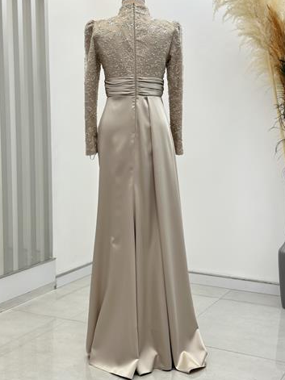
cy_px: 181
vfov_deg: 36.2
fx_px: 582
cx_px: 137
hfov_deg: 27.5
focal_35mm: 53
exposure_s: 1/503
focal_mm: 6.86
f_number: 1.78
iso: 80
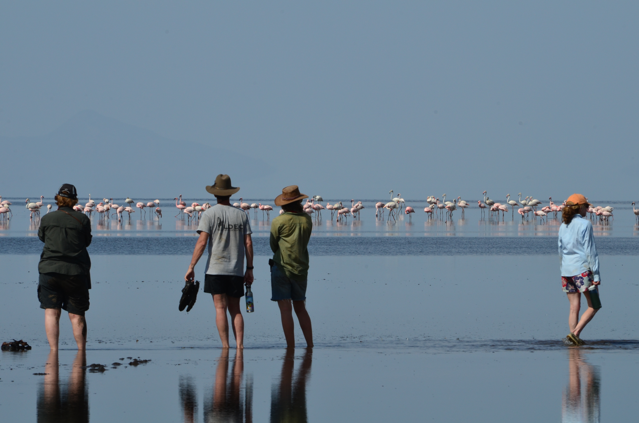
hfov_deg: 5.5
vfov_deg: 3.6
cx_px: 320
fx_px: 6642
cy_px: 212
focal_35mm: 375
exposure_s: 1/320
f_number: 20
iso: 250
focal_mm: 250
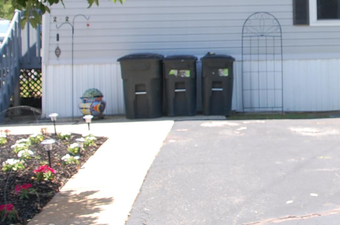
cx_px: 294
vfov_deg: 20.8
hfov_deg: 30.3
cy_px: 30
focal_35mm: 64
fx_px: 603
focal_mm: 21
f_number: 7.1
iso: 200
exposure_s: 1/200
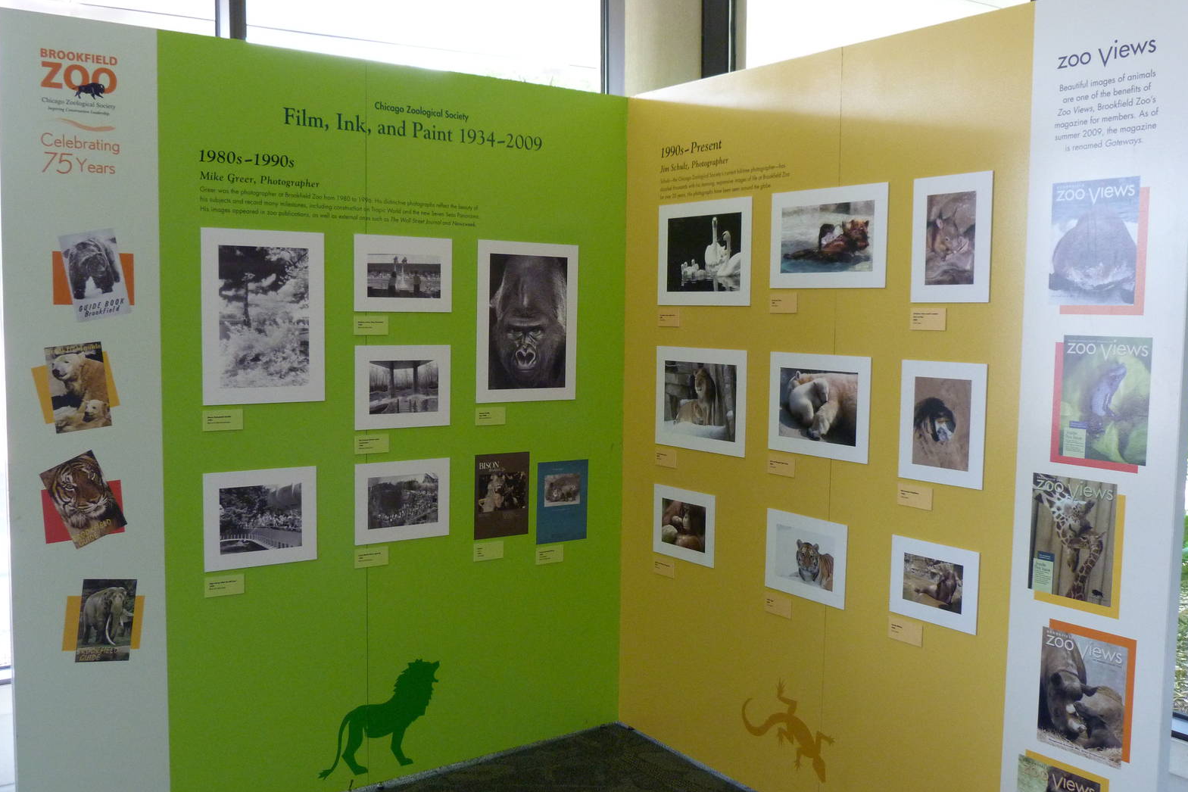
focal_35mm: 35
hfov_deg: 54.4
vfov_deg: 37.8
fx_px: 1155
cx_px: 588
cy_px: 423
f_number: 3
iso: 320
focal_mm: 5.9
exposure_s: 1/60
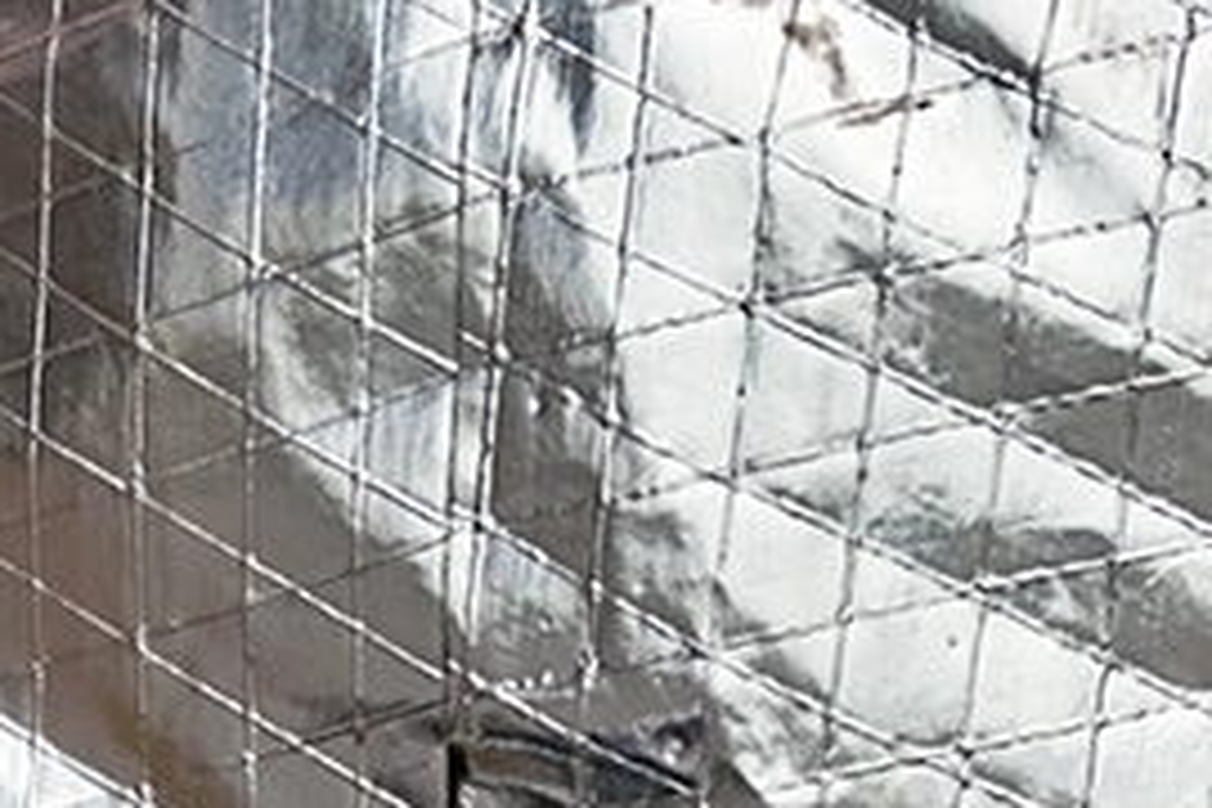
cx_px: -1302
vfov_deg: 5.8
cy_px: 750
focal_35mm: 235
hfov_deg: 8.3
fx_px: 7911
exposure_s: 1/1.25
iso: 200
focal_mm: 21.9
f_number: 11
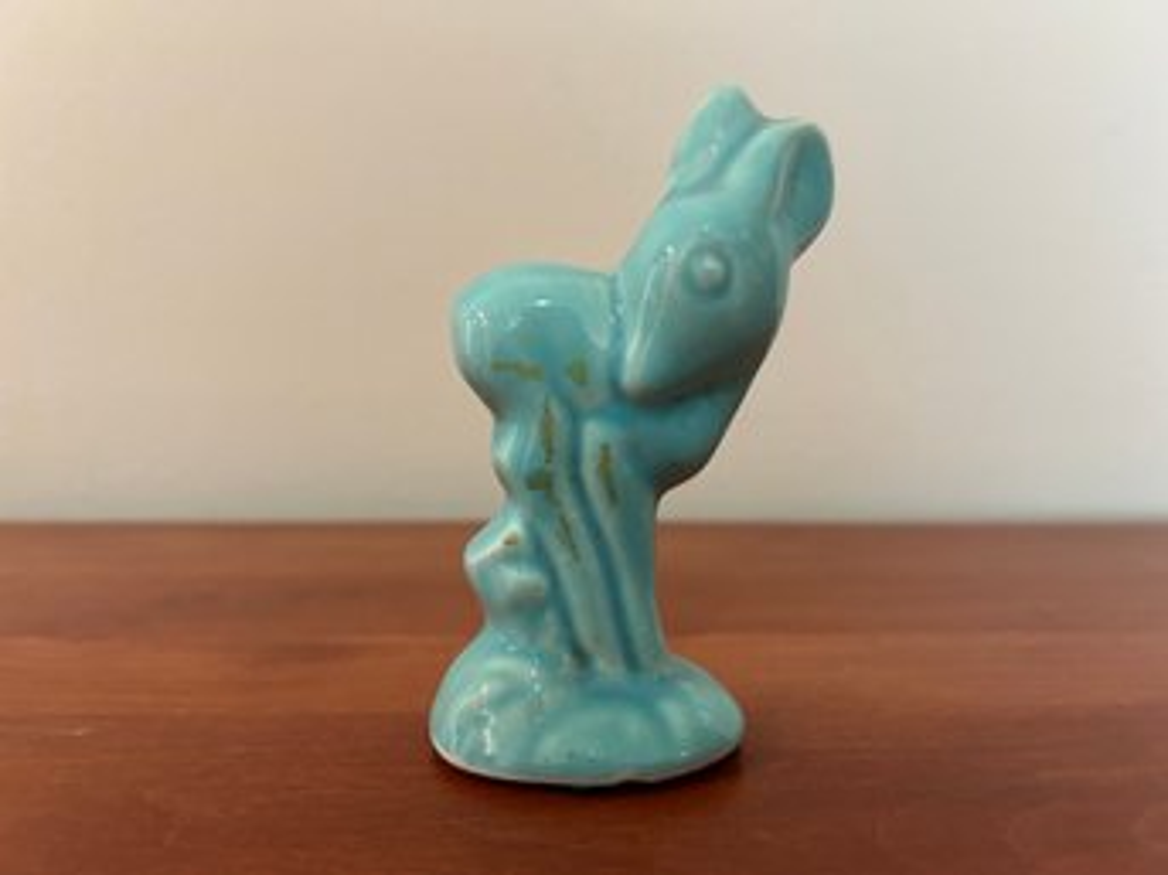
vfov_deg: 53.0
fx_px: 877
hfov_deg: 67.3
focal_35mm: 26
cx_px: 584
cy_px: 438
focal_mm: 5.7
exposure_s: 1/60
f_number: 1.5
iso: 500
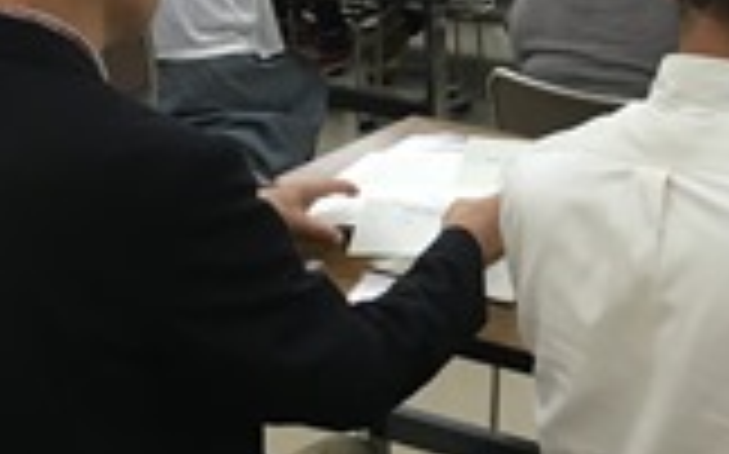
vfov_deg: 15.1
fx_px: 1688
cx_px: 752
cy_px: 18
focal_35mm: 85
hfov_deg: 23.2
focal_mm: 4.15
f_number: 2.2
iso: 64
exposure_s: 1/30
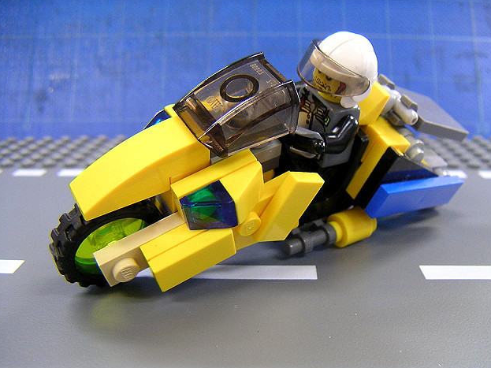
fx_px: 539
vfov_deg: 37.7
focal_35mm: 38
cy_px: 184
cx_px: 247
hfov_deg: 49.0
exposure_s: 1/4
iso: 100
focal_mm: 4.8
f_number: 2.8
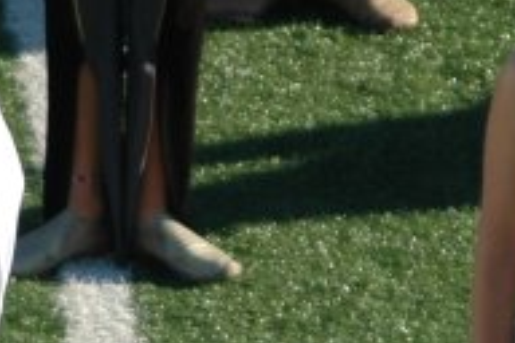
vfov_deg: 0.6
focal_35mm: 2498
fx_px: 35732
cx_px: 282
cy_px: 233
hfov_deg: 0.8
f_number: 5.6
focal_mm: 400
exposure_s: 1/400
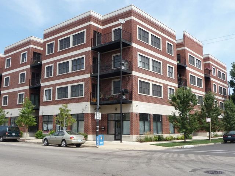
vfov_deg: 40.7
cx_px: 118
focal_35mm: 35
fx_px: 238
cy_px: 88
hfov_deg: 52.6
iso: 100
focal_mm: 4.7
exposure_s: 1/640
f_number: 3.3
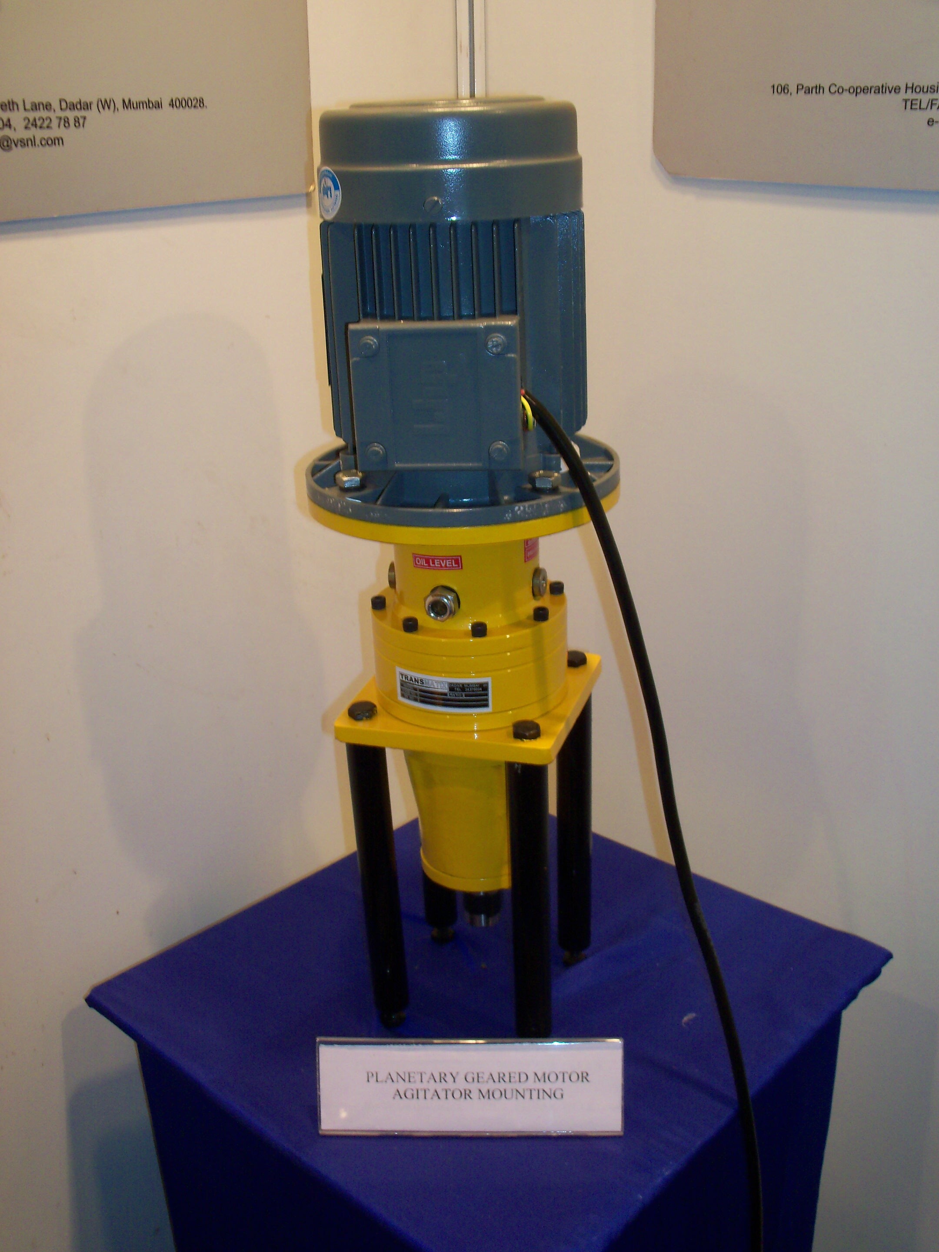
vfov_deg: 52.6
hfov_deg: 40.7
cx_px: 470
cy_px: 626
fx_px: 1266
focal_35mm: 35
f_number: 3
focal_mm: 6.3
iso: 100
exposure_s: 1/30
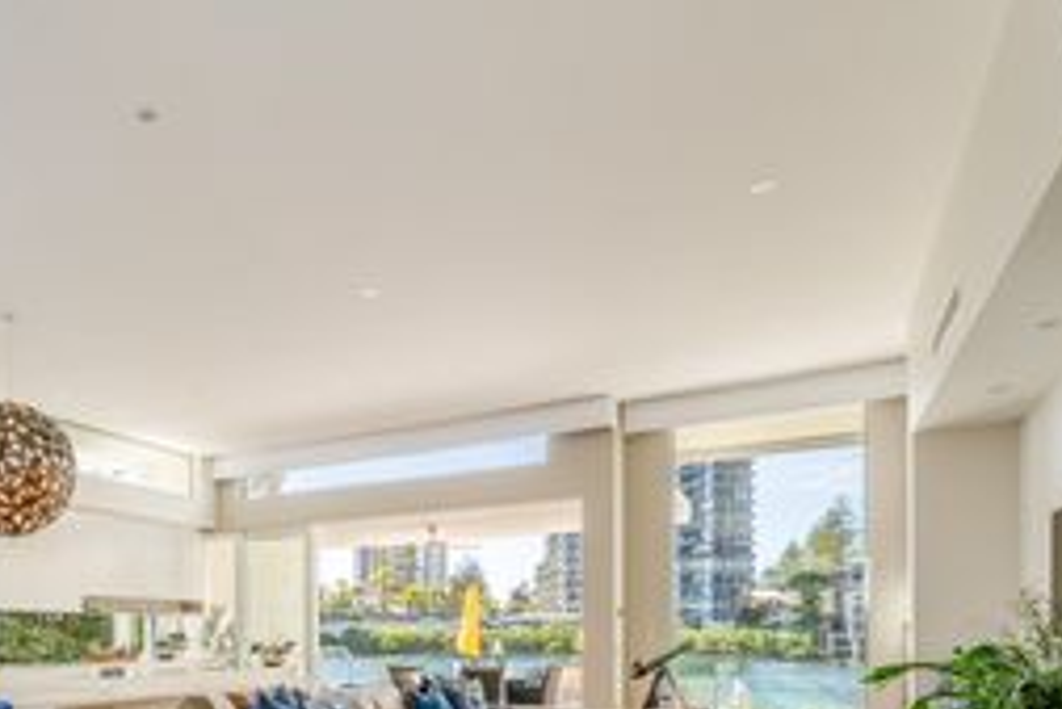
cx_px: 193
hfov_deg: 62.7
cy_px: 652
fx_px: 767
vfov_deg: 44.6
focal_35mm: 26
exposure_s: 1/80
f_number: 13
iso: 200
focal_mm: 14
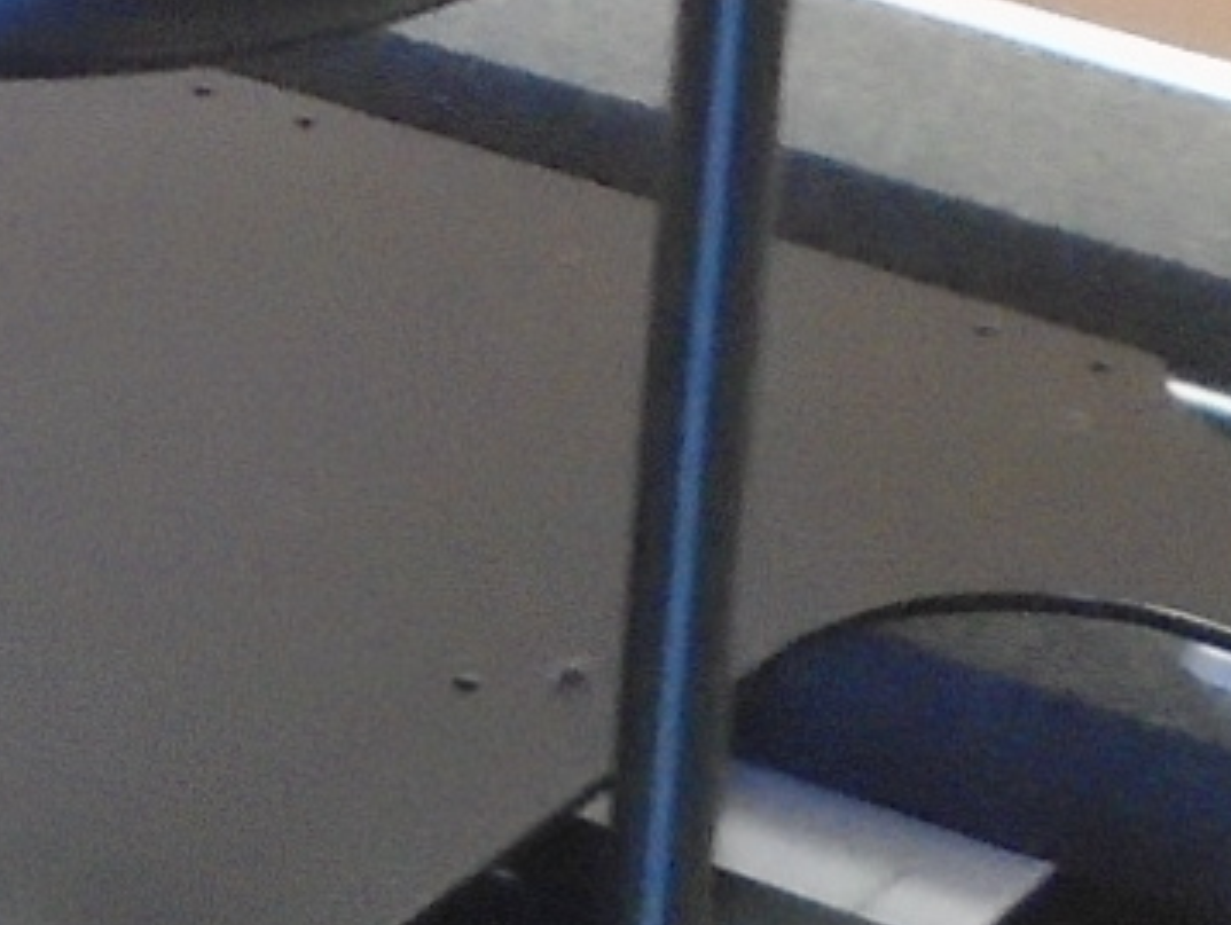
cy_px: 1276
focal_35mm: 188
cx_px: -210
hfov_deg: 10.4
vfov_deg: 7.8
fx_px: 6690
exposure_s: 1/25
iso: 400
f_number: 3.2
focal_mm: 4.6
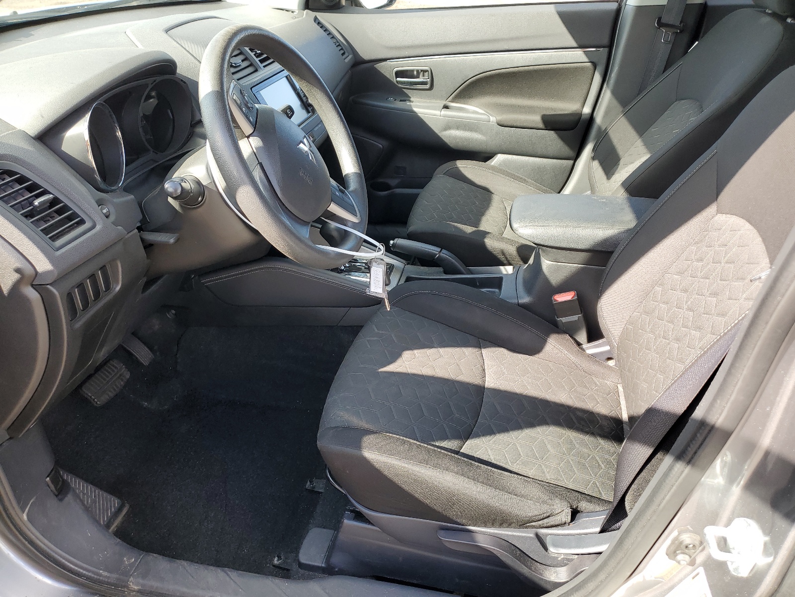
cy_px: 298
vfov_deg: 53.1
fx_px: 597
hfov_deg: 67.3
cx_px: 398
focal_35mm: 26
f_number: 1.5
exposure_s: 1/238
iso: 50
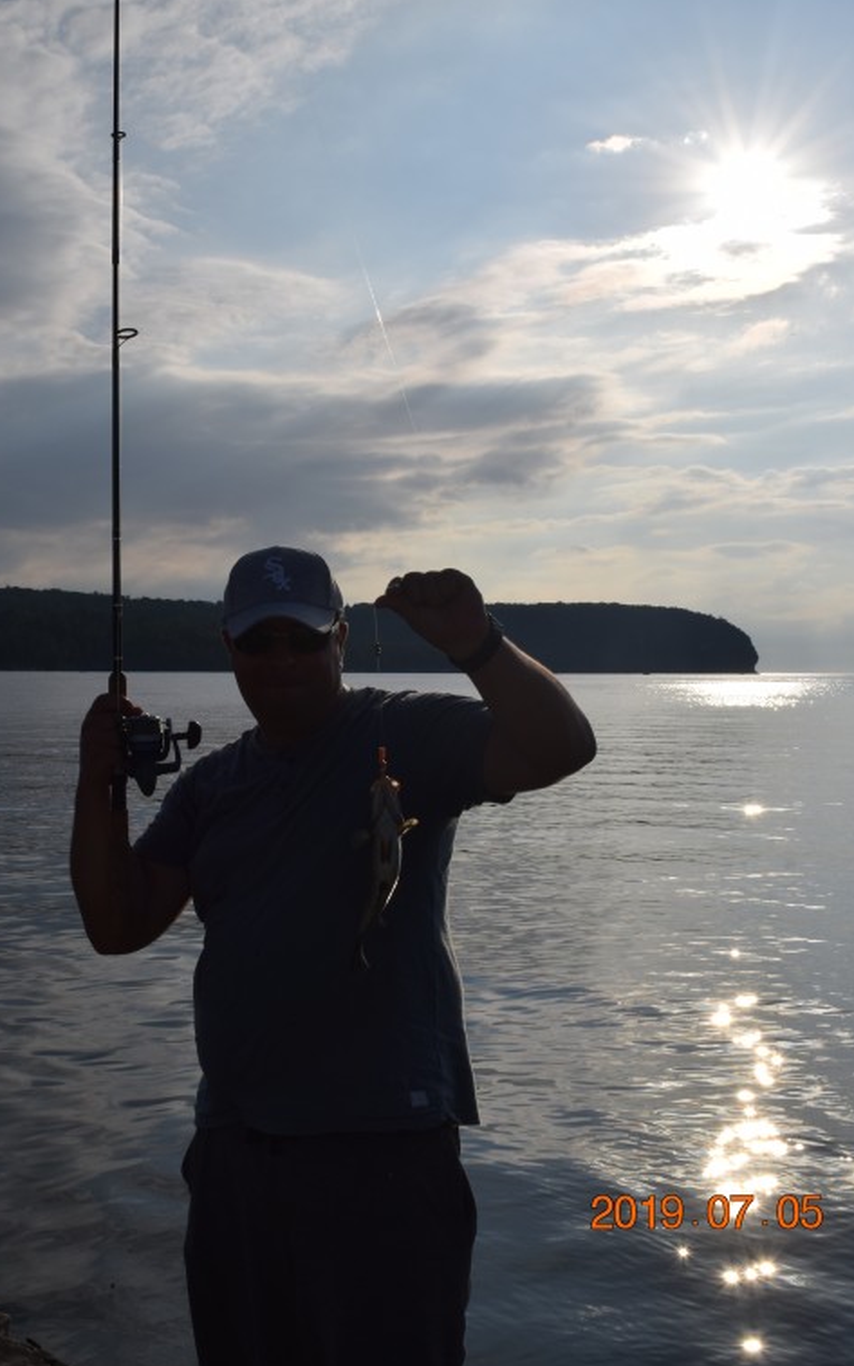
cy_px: 570
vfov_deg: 49.1
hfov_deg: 31.9
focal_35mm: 40
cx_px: 347
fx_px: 1490
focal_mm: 22
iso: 200
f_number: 14
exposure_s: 1/800
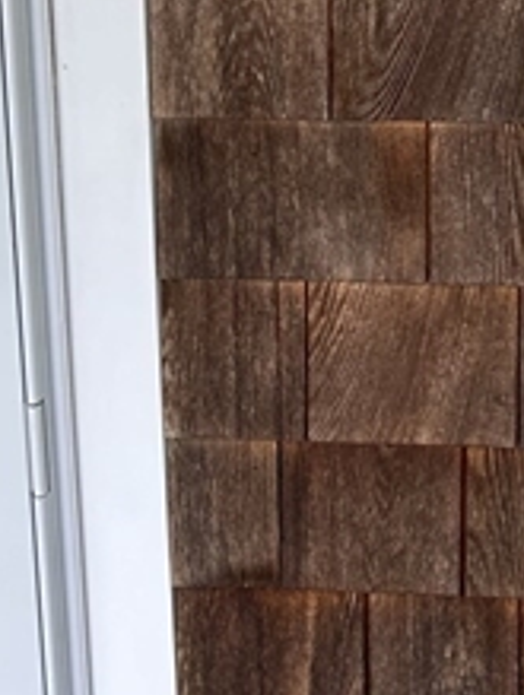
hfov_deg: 16.7
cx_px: 670
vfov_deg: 21.2
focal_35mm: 84
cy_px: -190
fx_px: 1690
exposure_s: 1/155
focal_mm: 6.86
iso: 64
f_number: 1.78
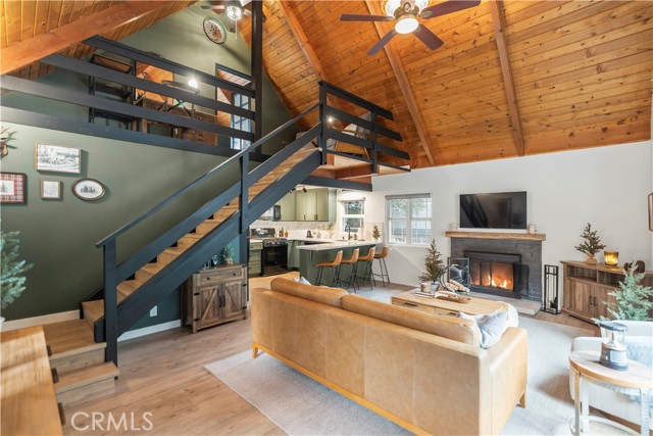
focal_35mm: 16
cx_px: 326
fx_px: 290
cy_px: 218
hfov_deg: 96.7
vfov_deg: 73.8
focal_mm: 16
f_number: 1.8
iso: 800
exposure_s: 1/25
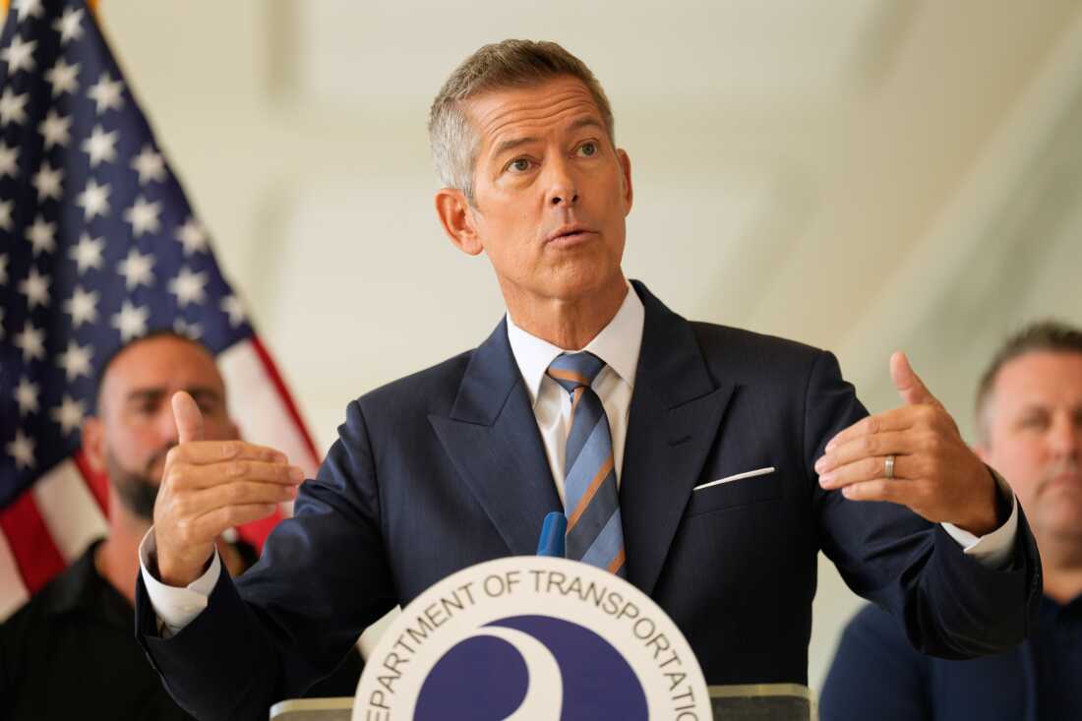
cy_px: 360
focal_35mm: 180
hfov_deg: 11.4
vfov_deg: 7.6
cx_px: 541
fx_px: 5409
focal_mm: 180
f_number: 2.8
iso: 400
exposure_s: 1/350
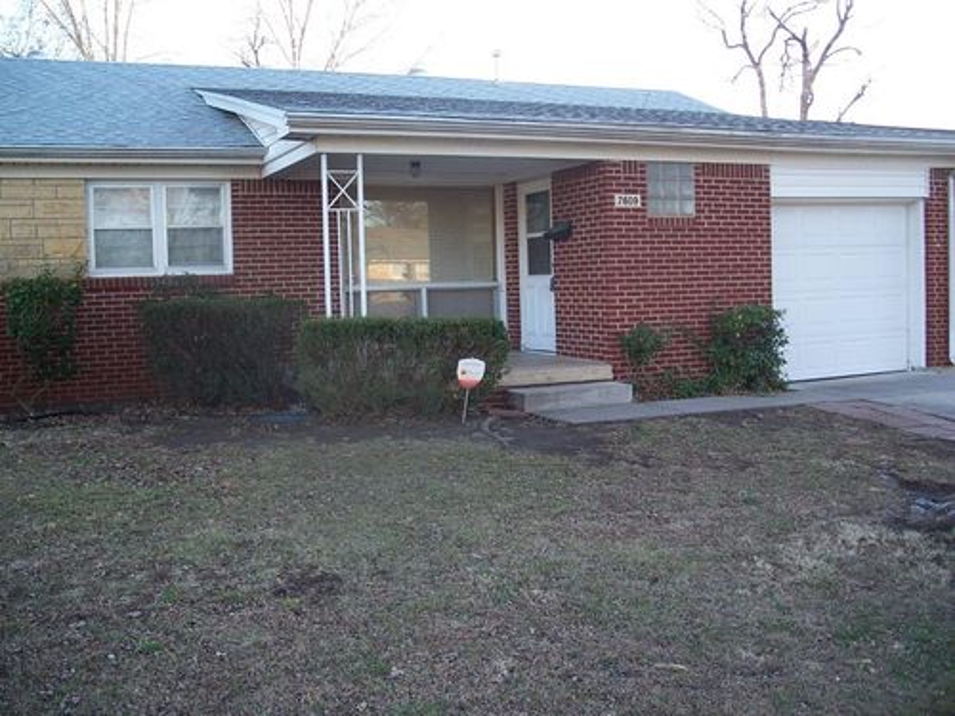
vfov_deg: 38.7
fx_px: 1021
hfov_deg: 50.1
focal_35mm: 37
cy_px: 358
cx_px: 478
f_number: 2.8
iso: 64
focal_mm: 7.8
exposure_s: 1/60
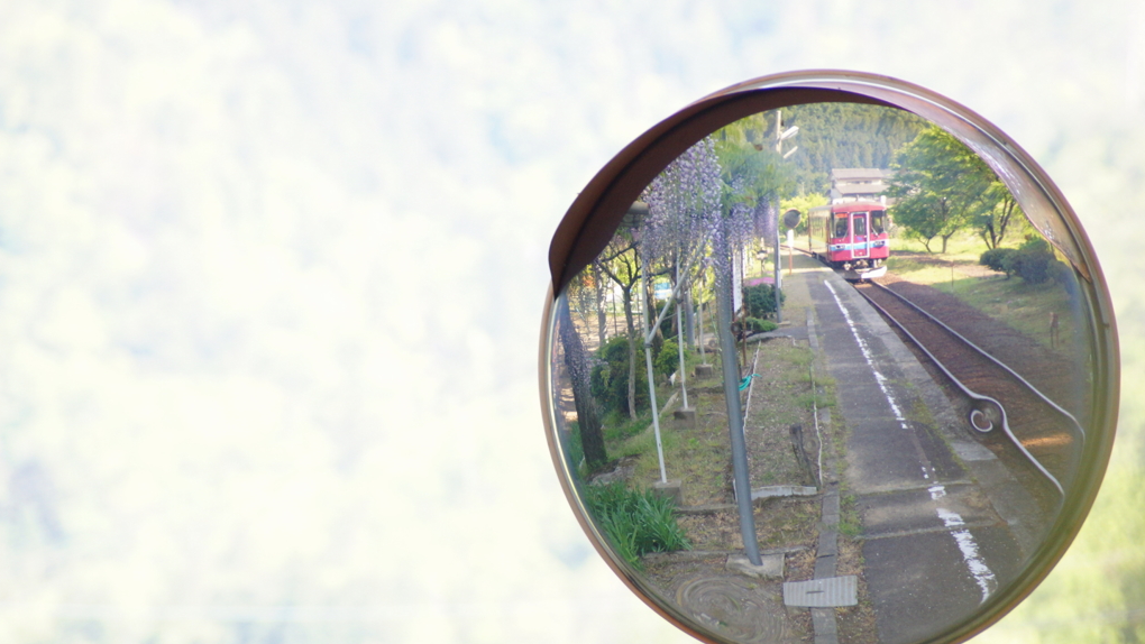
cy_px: 335
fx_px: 10050
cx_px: 571
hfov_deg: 6.5
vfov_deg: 3.7
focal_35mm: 331
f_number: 6.3
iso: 800
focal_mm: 210
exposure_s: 1/200
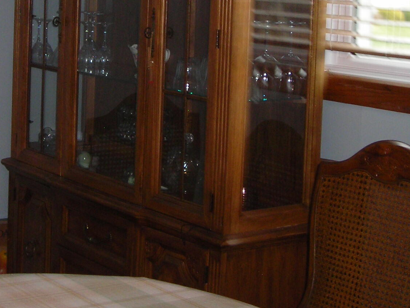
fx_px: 1030
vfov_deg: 16.6
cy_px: 0
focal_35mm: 87
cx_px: 140
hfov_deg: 22.4
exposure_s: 1/60.1
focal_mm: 6.3
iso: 92
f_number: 3.2
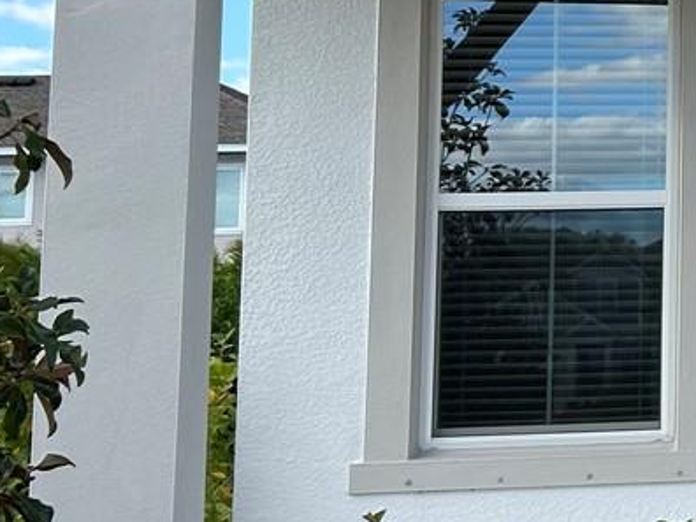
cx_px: 1200
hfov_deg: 16.2
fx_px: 2111
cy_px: 21
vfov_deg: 13.9
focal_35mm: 105
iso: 50
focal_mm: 5.7
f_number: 1.5
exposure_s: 1/2008
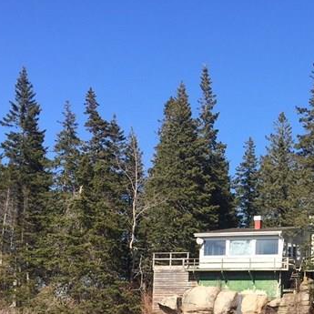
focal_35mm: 76
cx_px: 308
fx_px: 780
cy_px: 272
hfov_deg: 22.0
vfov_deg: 22.3
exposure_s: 1/1364
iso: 32
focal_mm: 4.15
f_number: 2.2
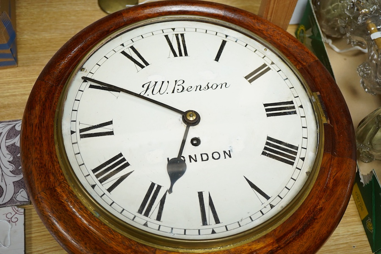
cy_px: 127
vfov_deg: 29.9
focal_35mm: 45
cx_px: 190
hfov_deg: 43.6
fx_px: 476
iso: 1250
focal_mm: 30
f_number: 5.6
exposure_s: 1/125
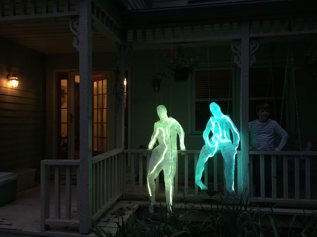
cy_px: 118
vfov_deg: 48.2
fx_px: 266
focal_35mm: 29
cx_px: 158
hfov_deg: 61.7
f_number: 2.2
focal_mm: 4.15
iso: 50
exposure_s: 1/30
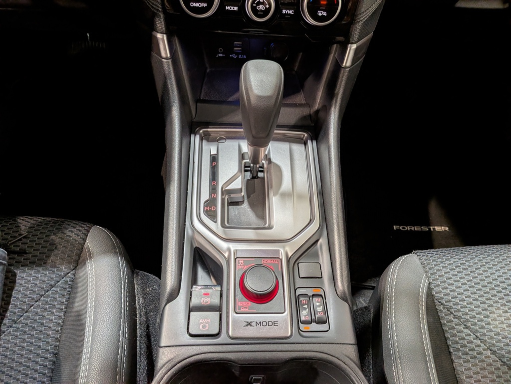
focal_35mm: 24
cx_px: 256
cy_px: 192
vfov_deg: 56.8
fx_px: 354
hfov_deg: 71.6
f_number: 1.7
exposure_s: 1/116
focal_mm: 4.53
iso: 26
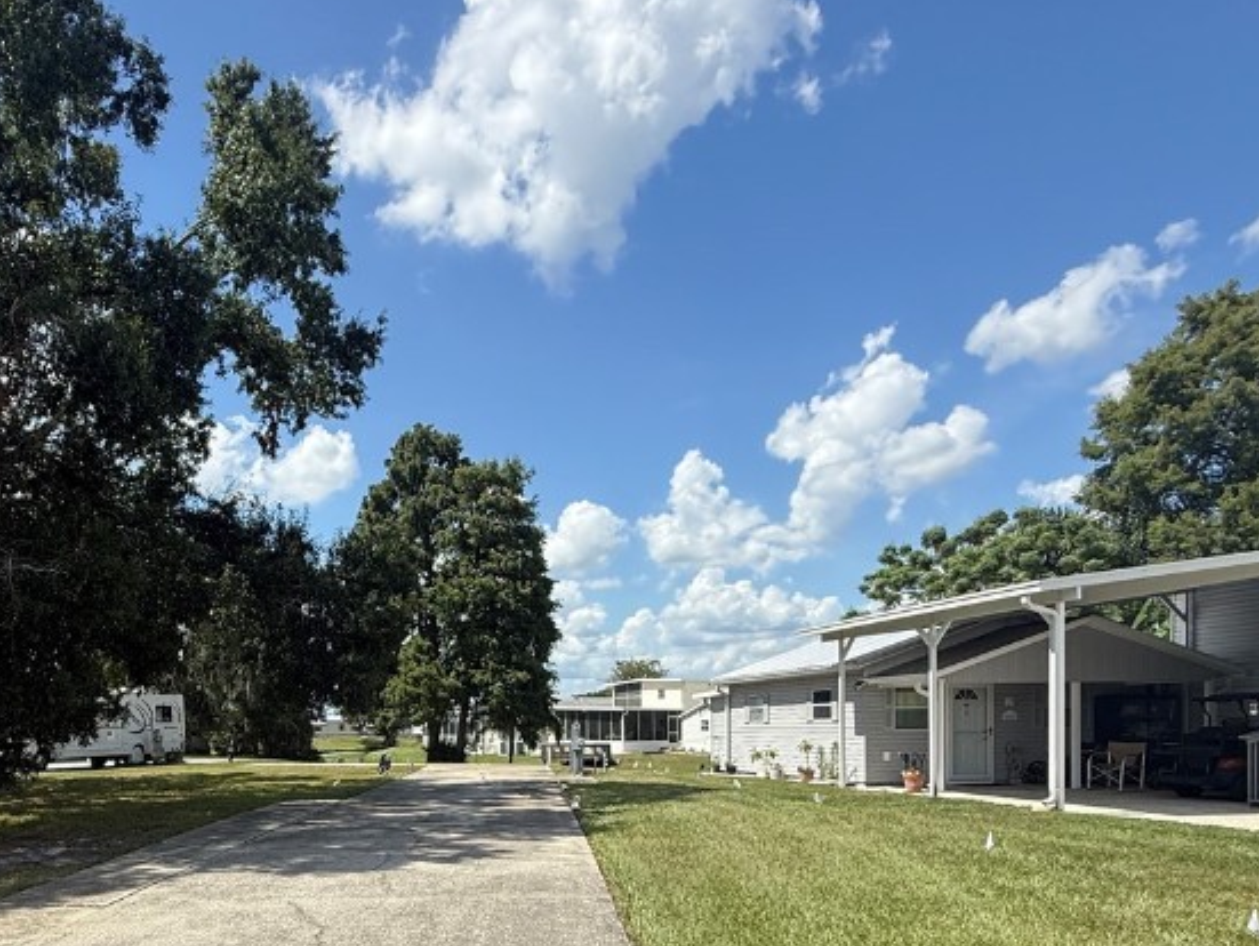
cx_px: 350
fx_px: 946
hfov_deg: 64.1
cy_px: 745
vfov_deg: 50.2
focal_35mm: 26
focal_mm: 2.22
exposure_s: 1/1399
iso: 50
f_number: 2.2
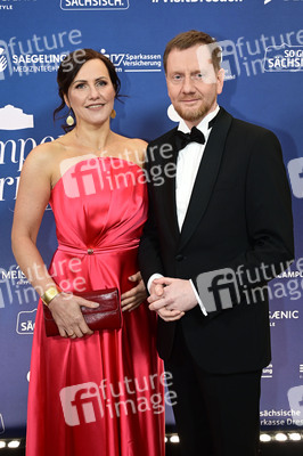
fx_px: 424
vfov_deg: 56.5
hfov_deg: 39.4
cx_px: 152
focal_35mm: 34
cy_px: 228
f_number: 5.6
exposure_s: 1/200
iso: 1250
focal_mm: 33.5
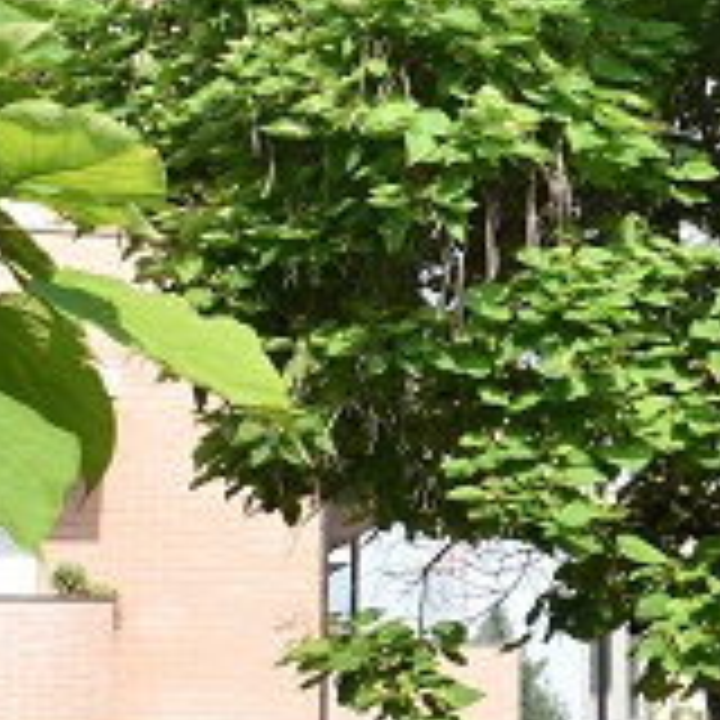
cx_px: 1251
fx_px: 3365
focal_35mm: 143
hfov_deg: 11.4
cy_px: 292
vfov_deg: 12.2
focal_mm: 20
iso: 200
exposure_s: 1/250
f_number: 8
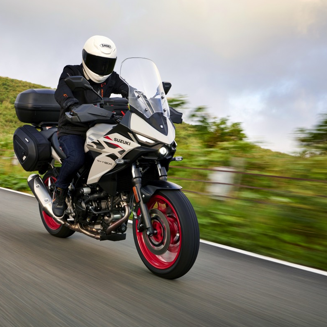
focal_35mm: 49
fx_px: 524
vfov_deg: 34.7
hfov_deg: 34.2
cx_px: 98
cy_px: 162
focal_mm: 38
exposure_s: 1/60
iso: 500
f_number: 11
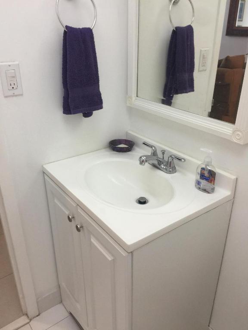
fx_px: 277
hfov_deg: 48.2
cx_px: 124
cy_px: 165
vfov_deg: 61.7
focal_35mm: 29
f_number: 2.2
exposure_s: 1/30
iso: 40
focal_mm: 4.15
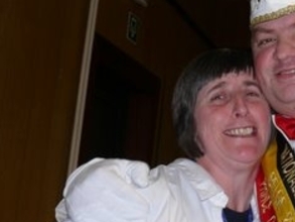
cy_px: 74
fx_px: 784
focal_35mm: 92
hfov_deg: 20.6
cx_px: 297
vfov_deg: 16.0
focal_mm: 9.5
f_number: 3.2
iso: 100
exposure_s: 1/30
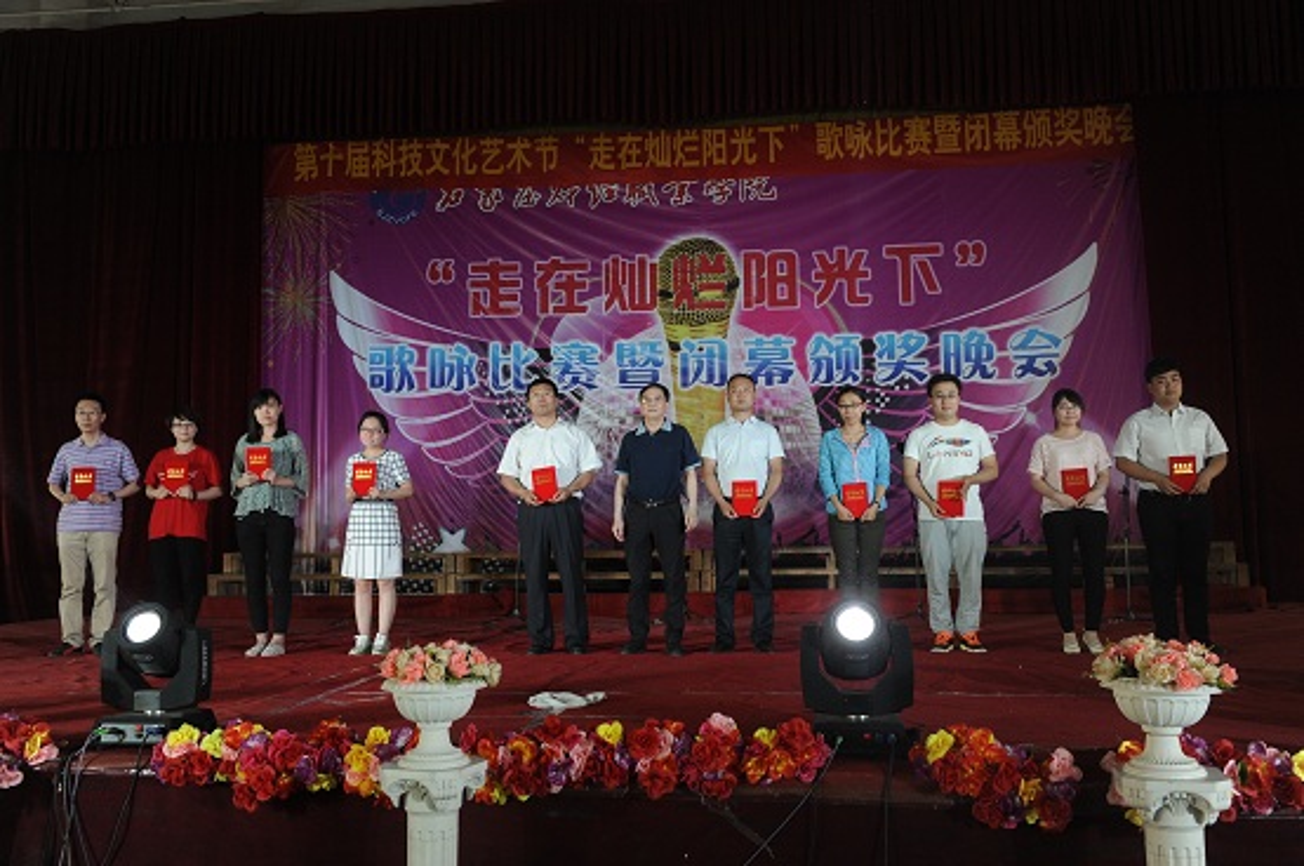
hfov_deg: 58.8
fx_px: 1158
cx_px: 652
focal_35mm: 32
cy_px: 433
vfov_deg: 41.0
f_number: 6.3
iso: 1600
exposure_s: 1/160
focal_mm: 32
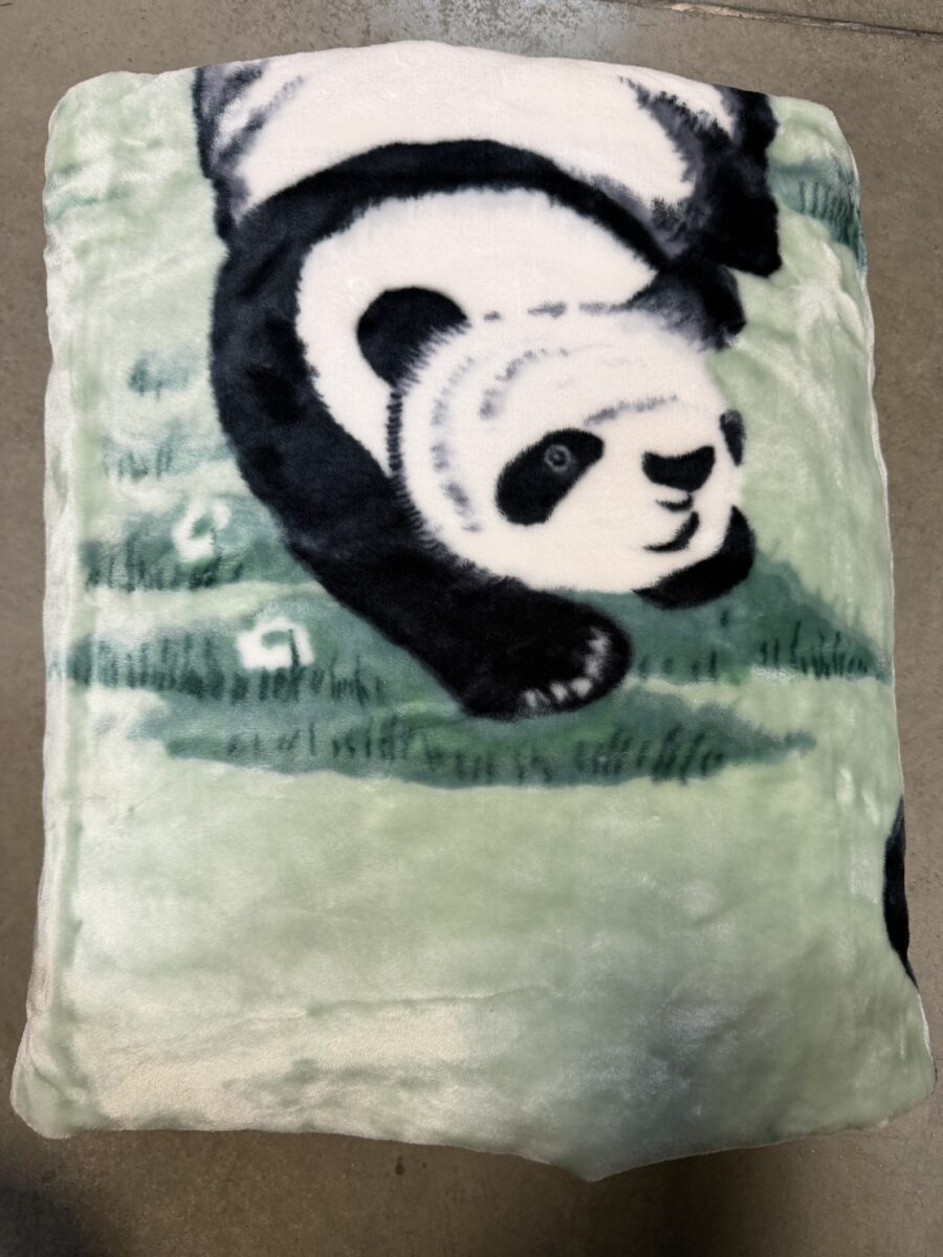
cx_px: 472
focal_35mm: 24
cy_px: 628
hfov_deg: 56.8
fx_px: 872
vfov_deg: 71.6
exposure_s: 1/50
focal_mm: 6.76
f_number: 1.78
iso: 160
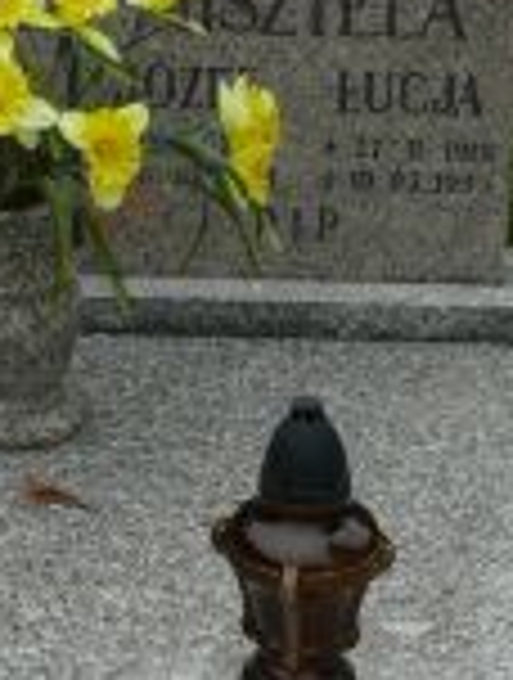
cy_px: 865
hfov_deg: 13.4
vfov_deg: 16.8
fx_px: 2184
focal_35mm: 111
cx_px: 279
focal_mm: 7.4
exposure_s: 1/250
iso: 100
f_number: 4.5
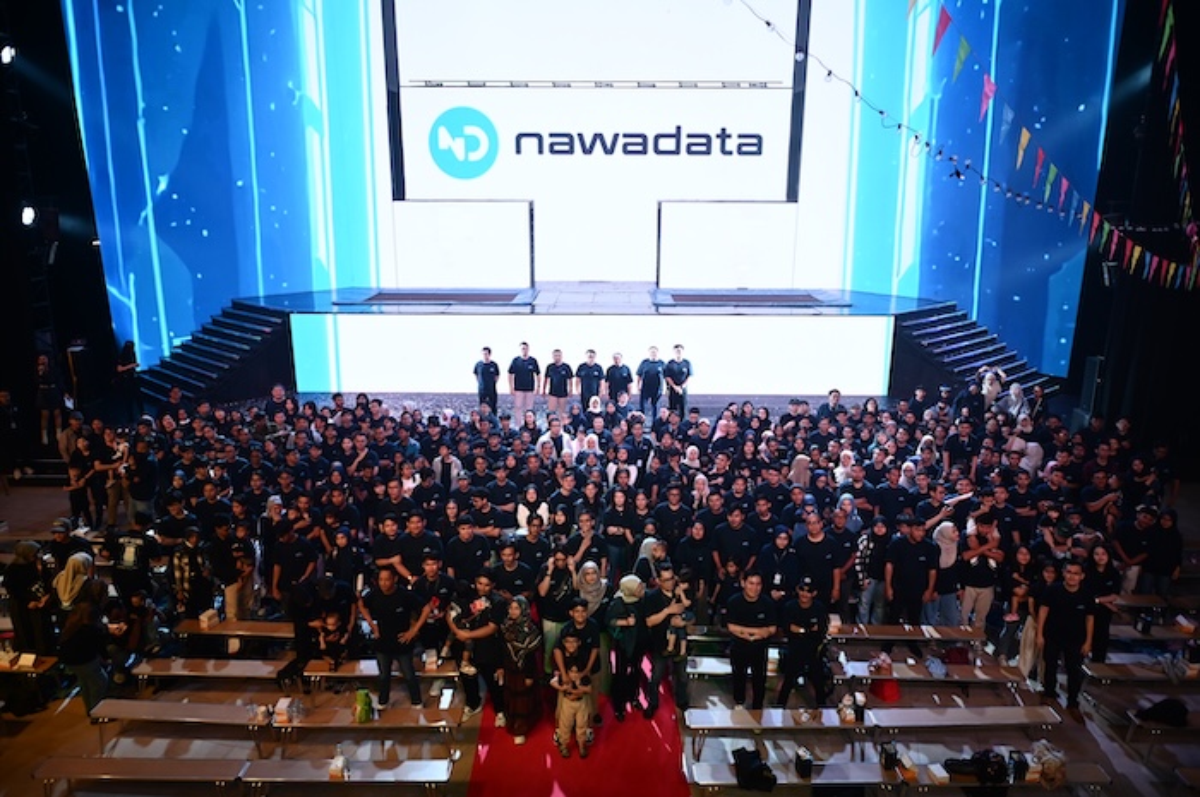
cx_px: 600
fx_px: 799
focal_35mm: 24
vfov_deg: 53.0
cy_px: 398
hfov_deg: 73.8
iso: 1600
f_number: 2.8
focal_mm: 24
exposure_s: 1/200
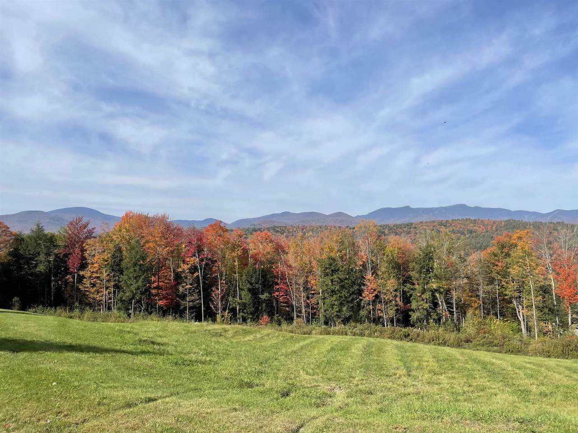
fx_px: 434
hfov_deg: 67.3
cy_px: 216
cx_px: 289
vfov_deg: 53.1
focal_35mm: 26
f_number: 1.6
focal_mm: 4.2
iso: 32
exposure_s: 1/4831
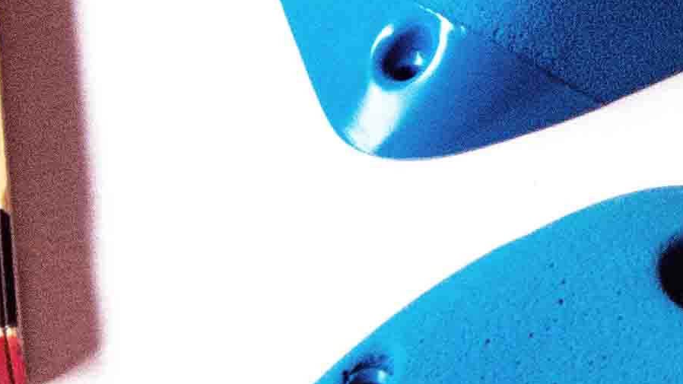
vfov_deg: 3.6
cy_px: -45
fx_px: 6103
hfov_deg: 6.3
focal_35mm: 337
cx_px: 1209
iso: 1250
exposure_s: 1/100
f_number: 10
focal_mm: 48
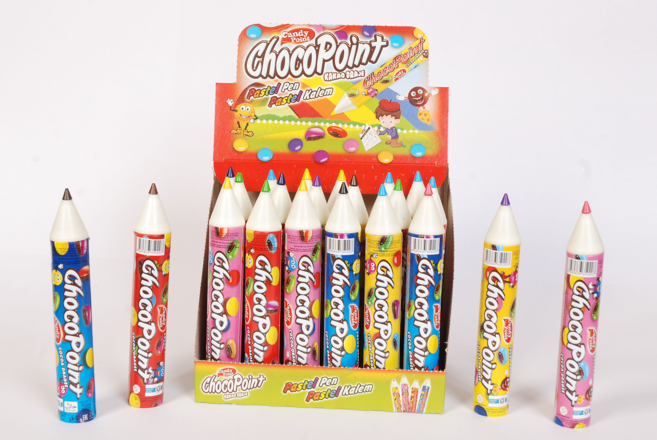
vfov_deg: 25.8
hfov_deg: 37.8
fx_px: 959
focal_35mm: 52
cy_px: 220
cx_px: 328
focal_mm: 35
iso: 200
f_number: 11
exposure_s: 1/125
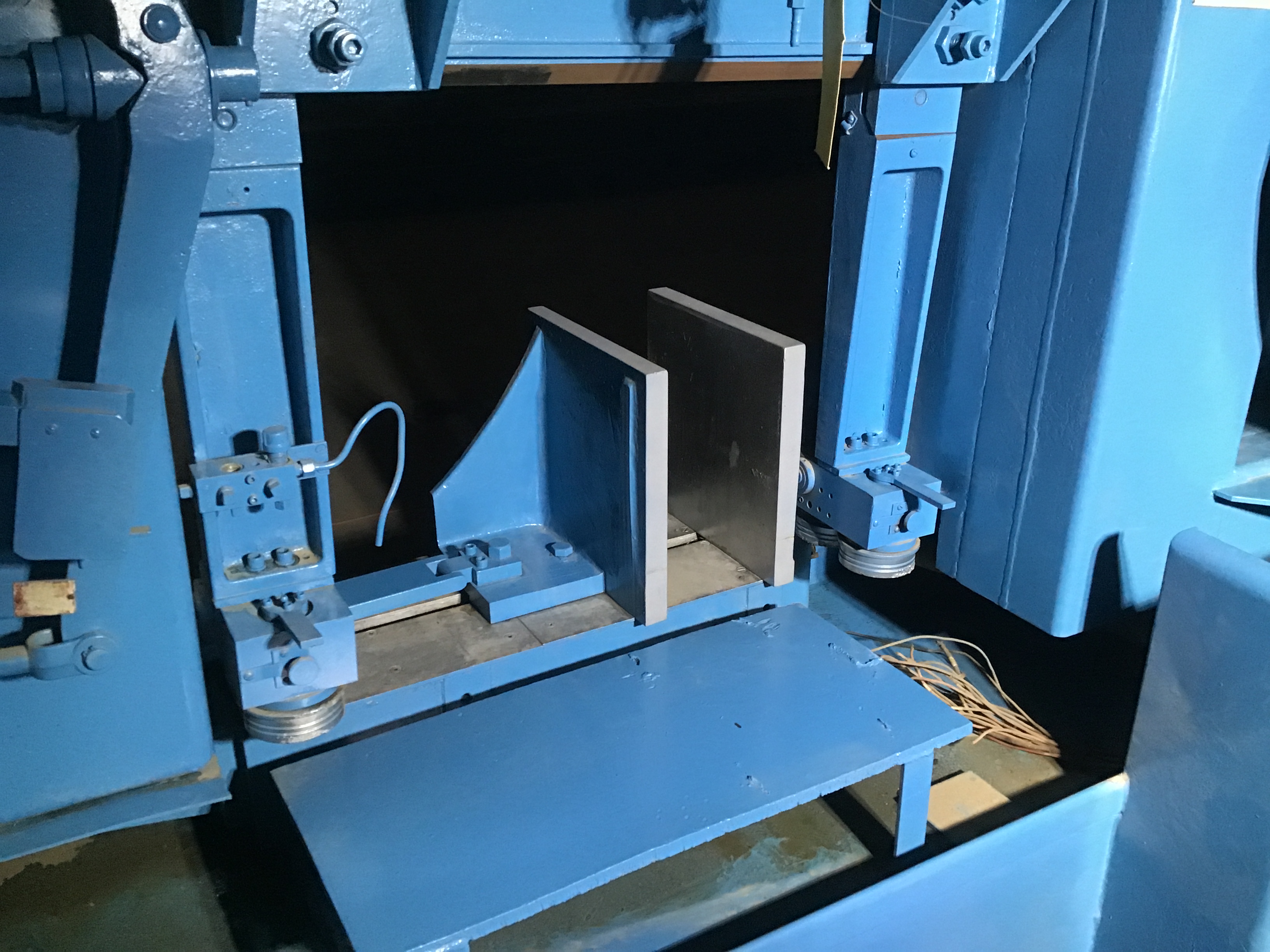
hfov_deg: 58.4
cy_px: 476
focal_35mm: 31
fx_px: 1137
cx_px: 635
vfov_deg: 45.4
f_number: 2.4
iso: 160
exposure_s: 1/30
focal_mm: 3.3
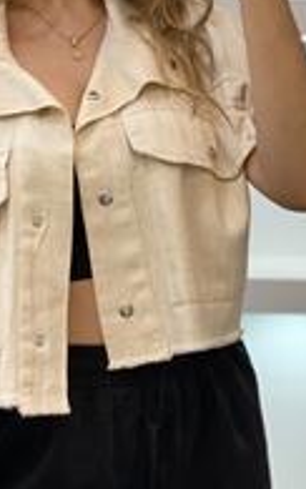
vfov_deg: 17.7
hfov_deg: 11.2
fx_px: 1560
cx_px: 100
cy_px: 144
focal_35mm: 117
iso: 100
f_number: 2
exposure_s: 1/100
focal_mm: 6
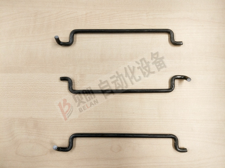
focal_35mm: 28
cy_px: 84
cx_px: 112
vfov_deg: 49.7
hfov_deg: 63.4
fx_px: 182
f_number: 2
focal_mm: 4.26
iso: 145
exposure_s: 1/50
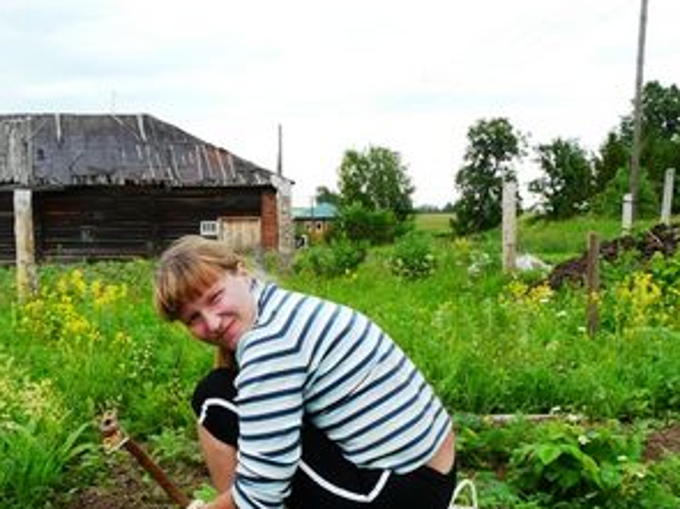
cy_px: 318
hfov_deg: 48.6
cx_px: 265
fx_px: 746
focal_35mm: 38
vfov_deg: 37.5
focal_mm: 4.6
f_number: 4
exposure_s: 1/200
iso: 100
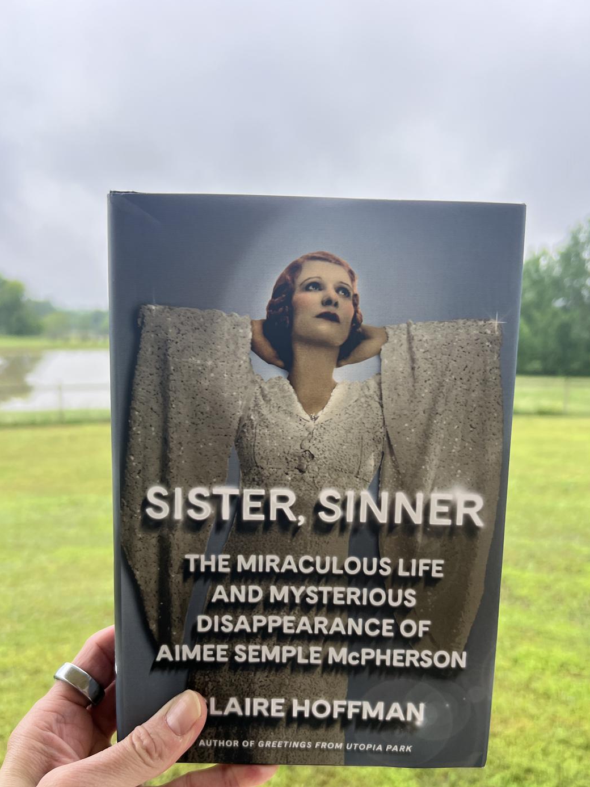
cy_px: 451
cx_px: 311
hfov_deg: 46.8
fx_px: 682
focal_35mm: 30
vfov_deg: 59.7
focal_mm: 5.7
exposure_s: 1/121
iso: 64
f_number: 1.5
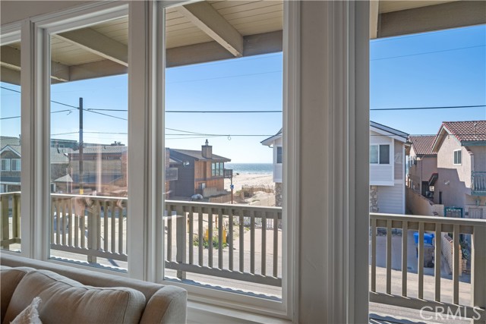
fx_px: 297
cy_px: 162
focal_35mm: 22
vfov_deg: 57.3
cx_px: 243
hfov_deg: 78.6
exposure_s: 1/60
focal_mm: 22
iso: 100
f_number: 8
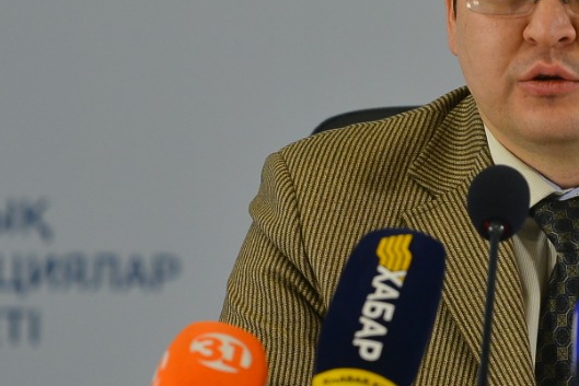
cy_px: 90
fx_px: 9845
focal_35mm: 612
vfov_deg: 2.2
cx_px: 562
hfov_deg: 3.4
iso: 1000
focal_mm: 200
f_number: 3.5
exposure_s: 1/160
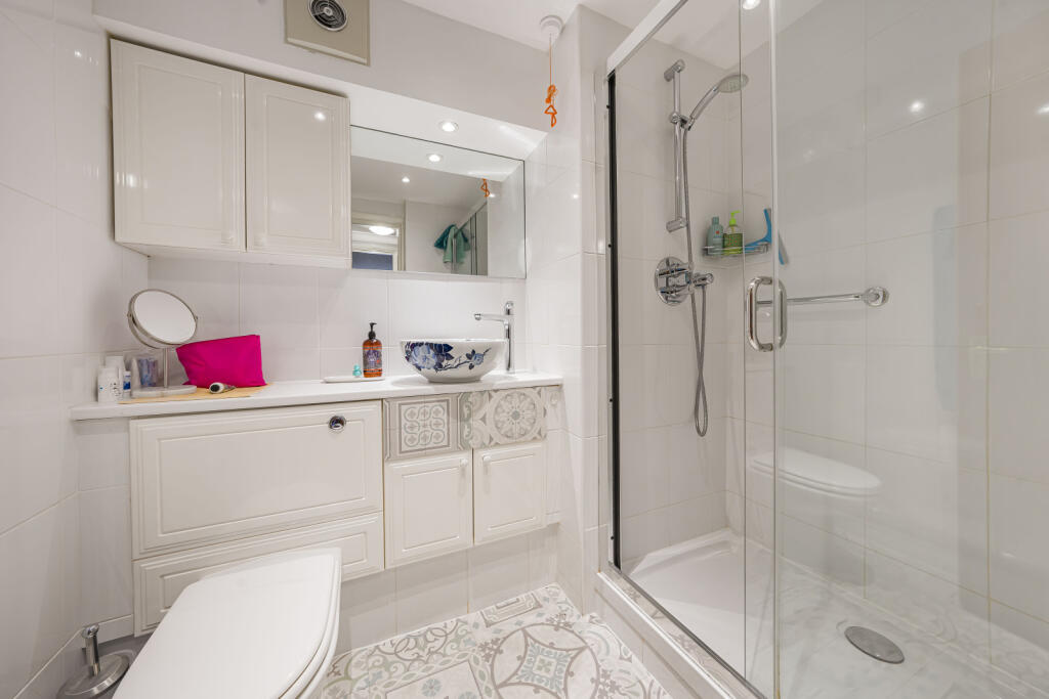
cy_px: 350
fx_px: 350
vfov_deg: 90.0
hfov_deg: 112.6
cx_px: 524
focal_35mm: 12
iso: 320
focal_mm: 12
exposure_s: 1/5
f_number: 9
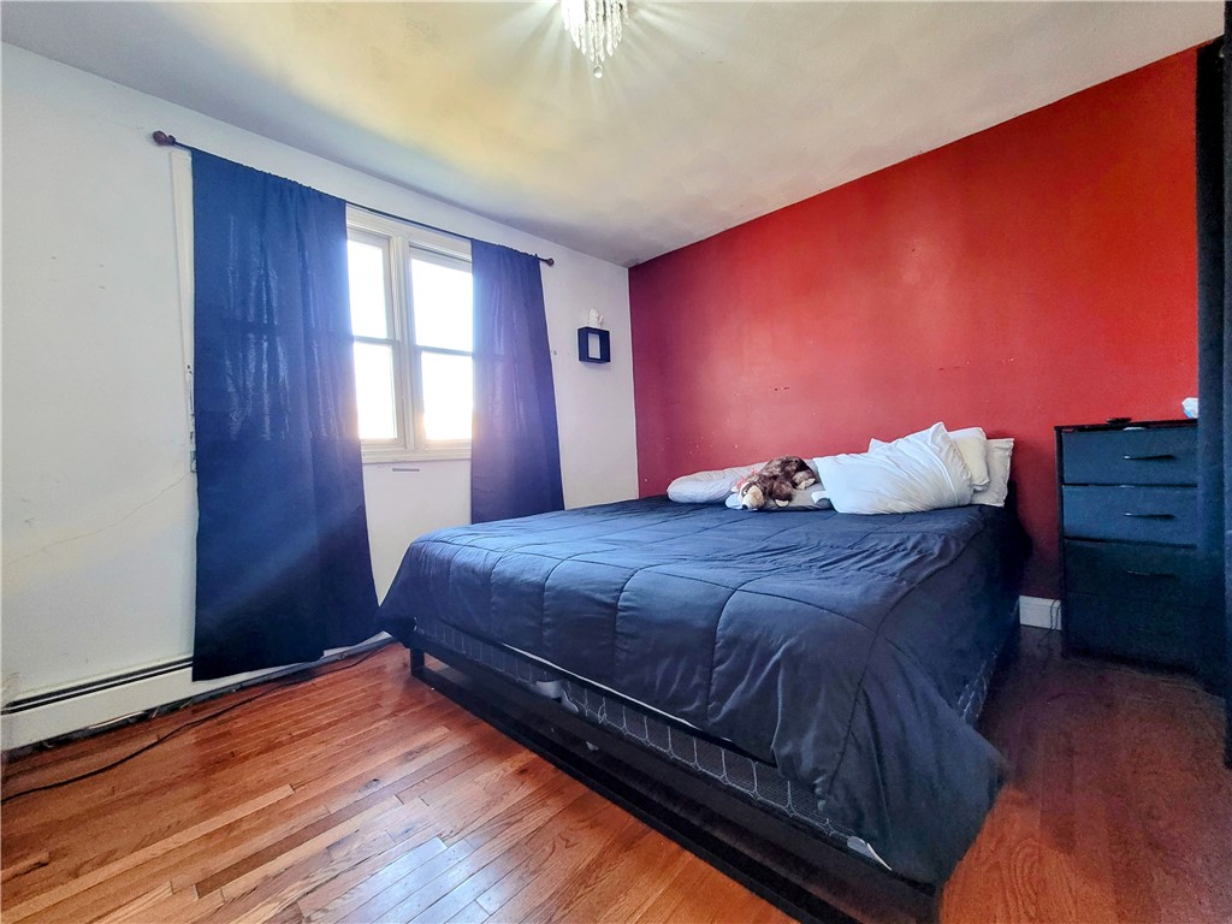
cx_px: 616
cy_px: 462
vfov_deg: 89.9
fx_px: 463
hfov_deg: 106.2
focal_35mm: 13
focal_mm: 1.74
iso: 320
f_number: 2.2
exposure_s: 1/30
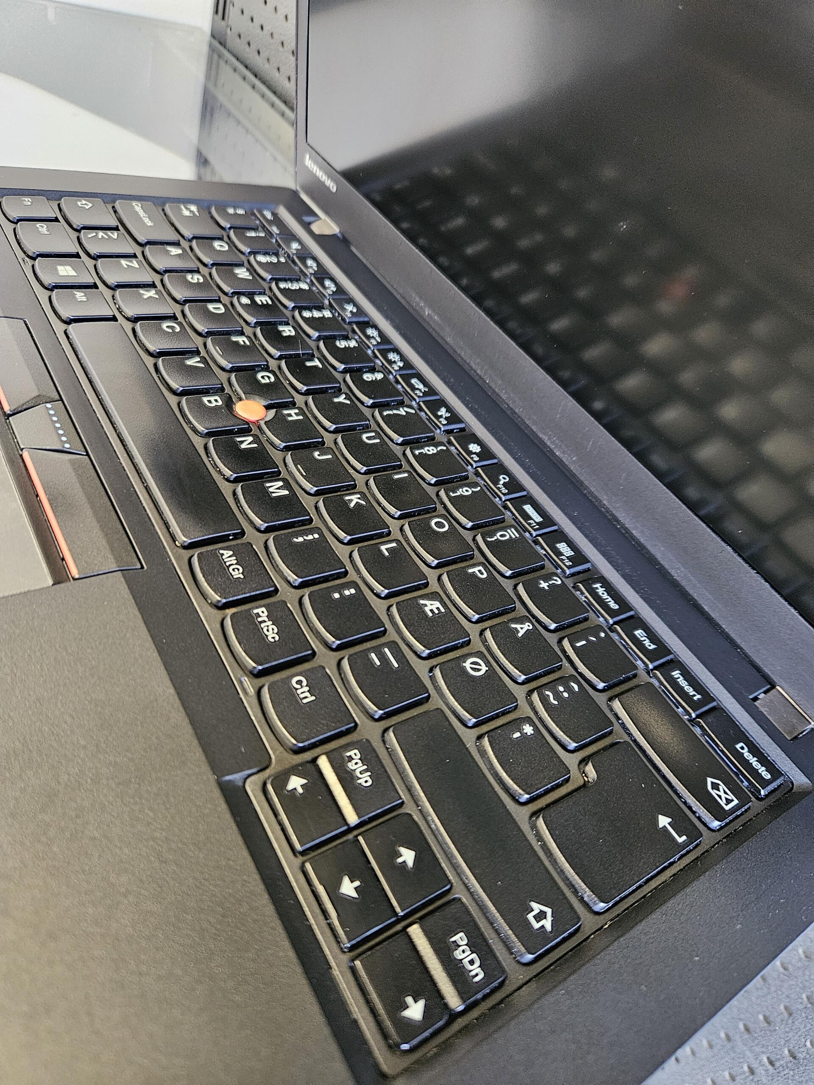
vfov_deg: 73.9
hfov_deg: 58.9
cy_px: 542
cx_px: 407
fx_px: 721
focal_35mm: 23
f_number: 1.8
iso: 500
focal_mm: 5.4
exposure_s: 1/25
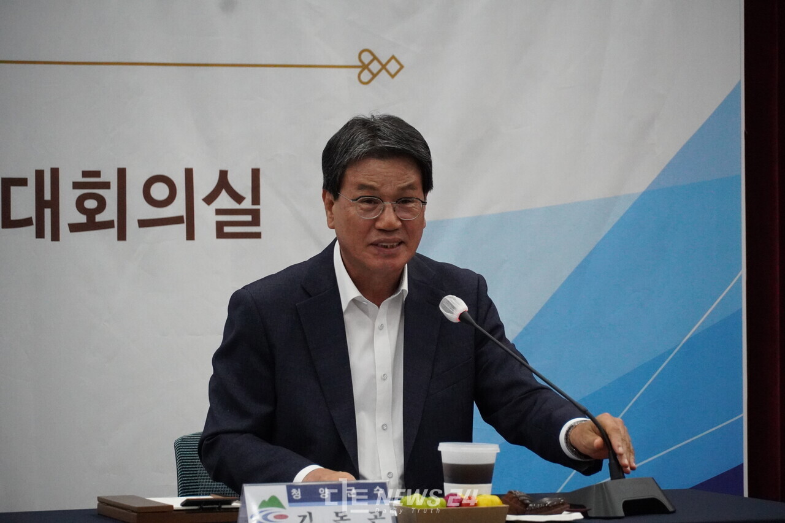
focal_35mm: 202
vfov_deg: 6.8
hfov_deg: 10.2
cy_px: 262
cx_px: 392
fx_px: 4415
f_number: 5.6
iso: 6400
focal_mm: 135
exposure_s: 1/250
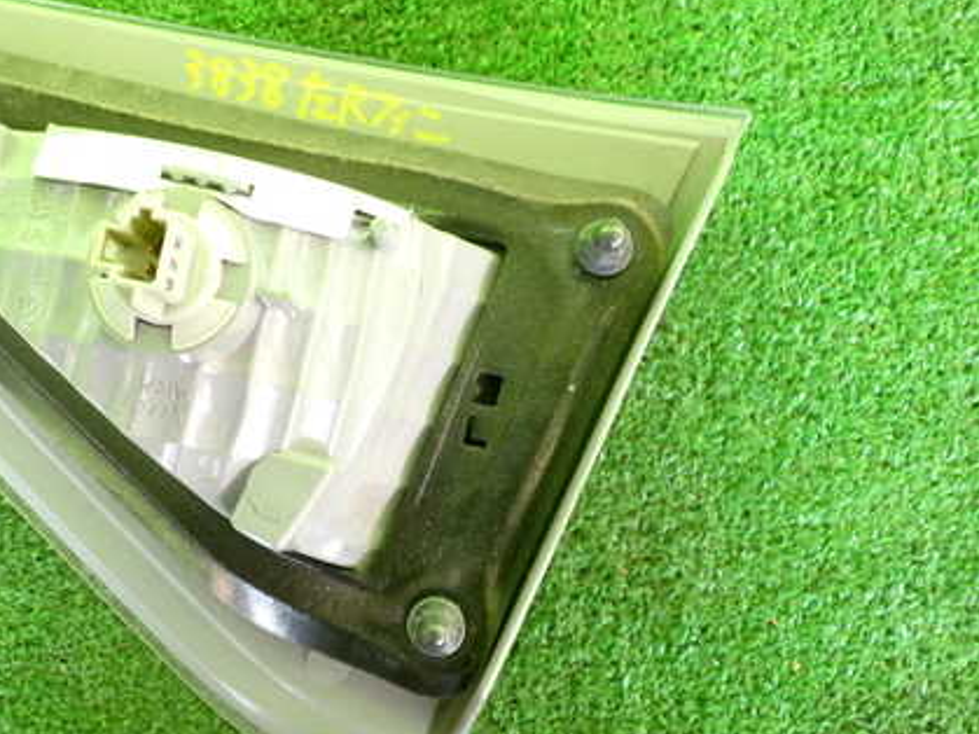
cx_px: 283
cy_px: 346
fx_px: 1216
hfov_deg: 42.9
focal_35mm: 43
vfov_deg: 33.6
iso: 200
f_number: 2.3
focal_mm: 5.4
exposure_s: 1/60
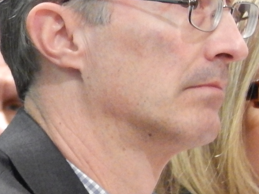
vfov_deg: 1.0
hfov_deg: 1.4
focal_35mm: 1428
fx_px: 10684
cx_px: -102
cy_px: 139
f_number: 5.7
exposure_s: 1/8
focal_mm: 69
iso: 800
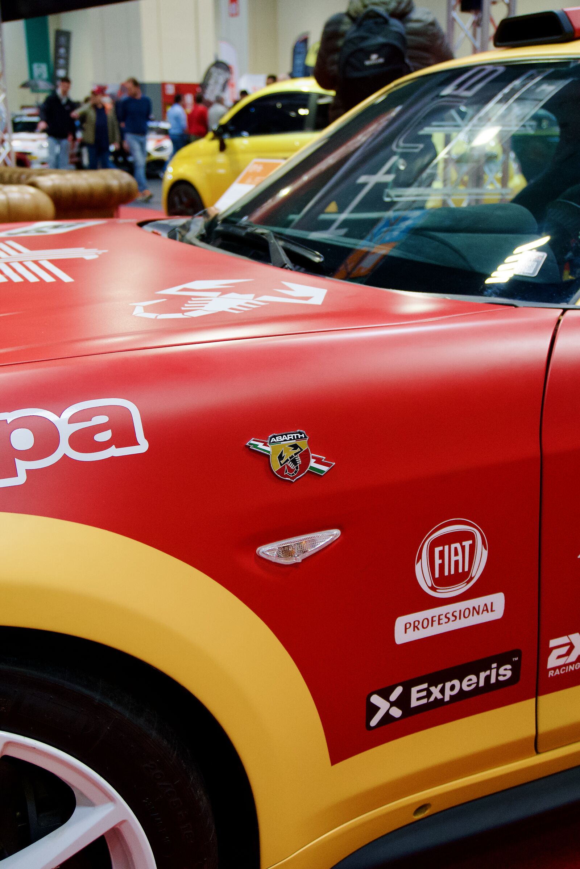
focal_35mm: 38
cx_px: 290
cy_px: 434
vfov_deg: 51.3
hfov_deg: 35.5
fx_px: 906
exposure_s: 1/160
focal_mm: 25
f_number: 4.5
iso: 1600
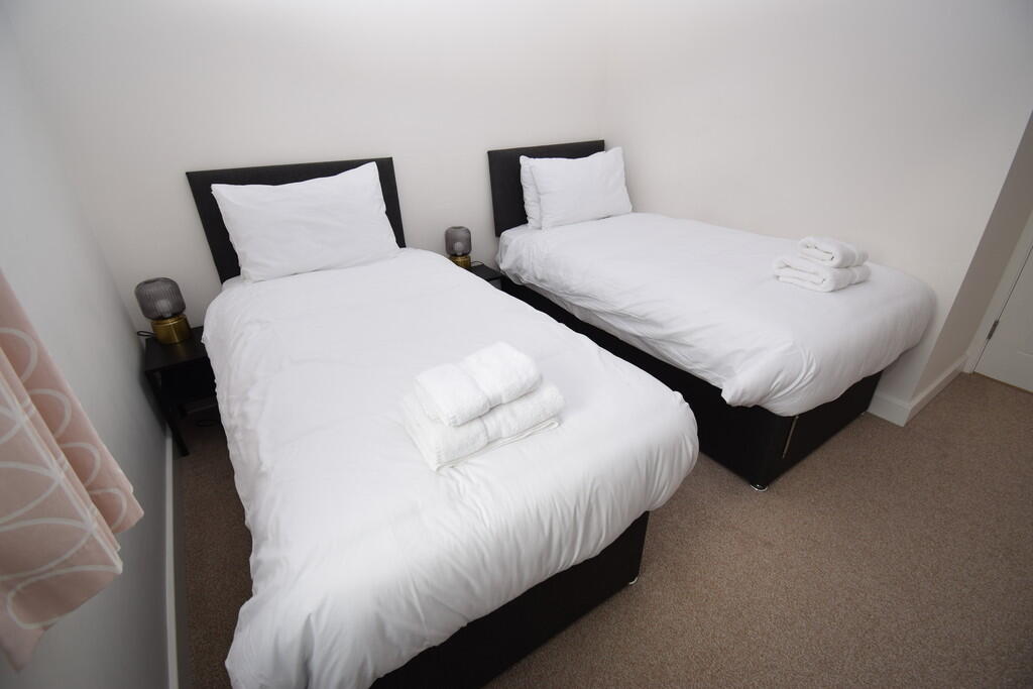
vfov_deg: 77.3
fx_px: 430
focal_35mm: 15
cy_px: 344
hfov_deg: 100.4
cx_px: 516
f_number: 5.6
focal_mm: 10
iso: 320
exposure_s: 1/125
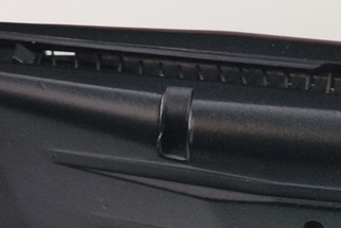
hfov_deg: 6.2
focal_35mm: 330
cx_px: 313
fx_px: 3127
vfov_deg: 4.2
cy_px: 106
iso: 331
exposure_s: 1/30
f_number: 2.67
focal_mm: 22.48
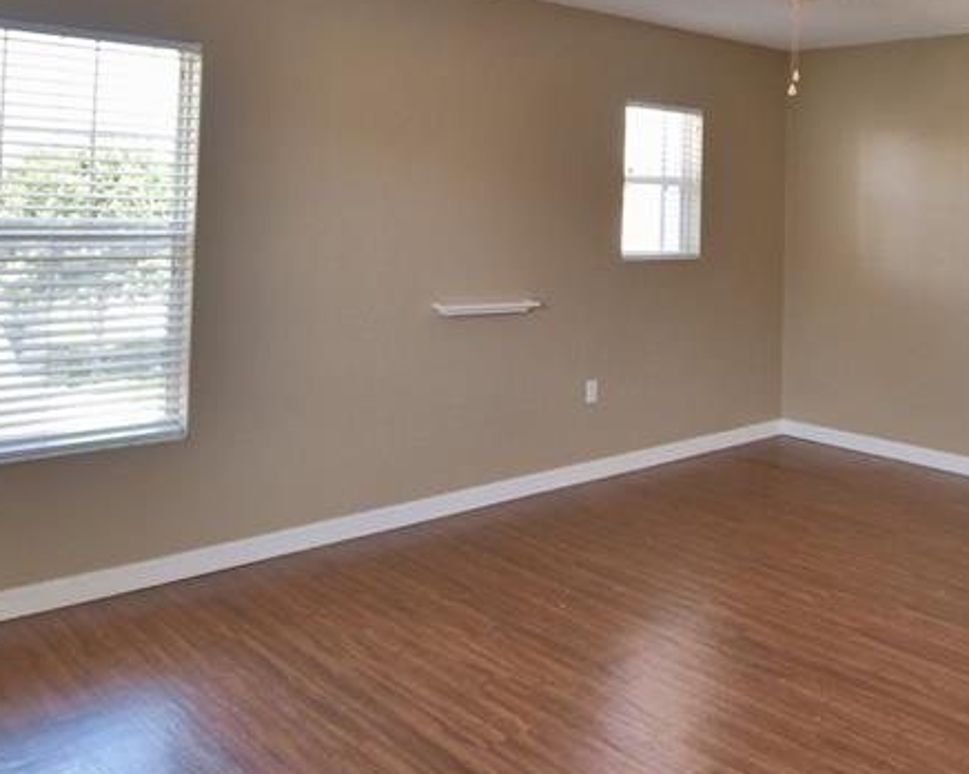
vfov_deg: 42.8
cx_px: 767
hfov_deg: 51.1
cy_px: 175
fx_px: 946
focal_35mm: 33
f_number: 4.5
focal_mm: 10
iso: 200
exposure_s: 1/60
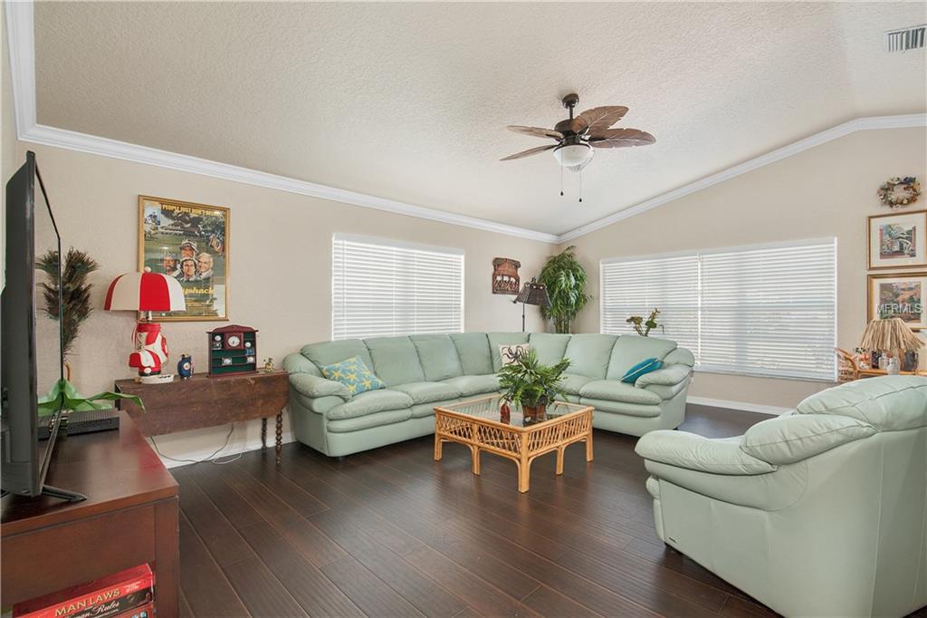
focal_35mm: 16
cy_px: 309
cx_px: 464
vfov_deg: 73.7
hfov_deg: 96.8
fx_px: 412
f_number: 8
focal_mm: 16
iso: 320
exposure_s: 1/2.5
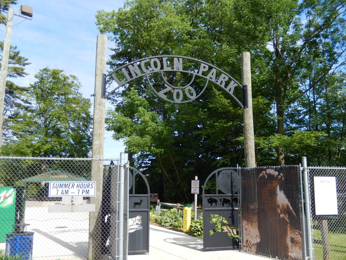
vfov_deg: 44.2
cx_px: 173
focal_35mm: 32
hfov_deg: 56.8
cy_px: 130
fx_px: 320
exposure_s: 1/640
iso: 125
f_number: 3.8
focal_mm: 5.7
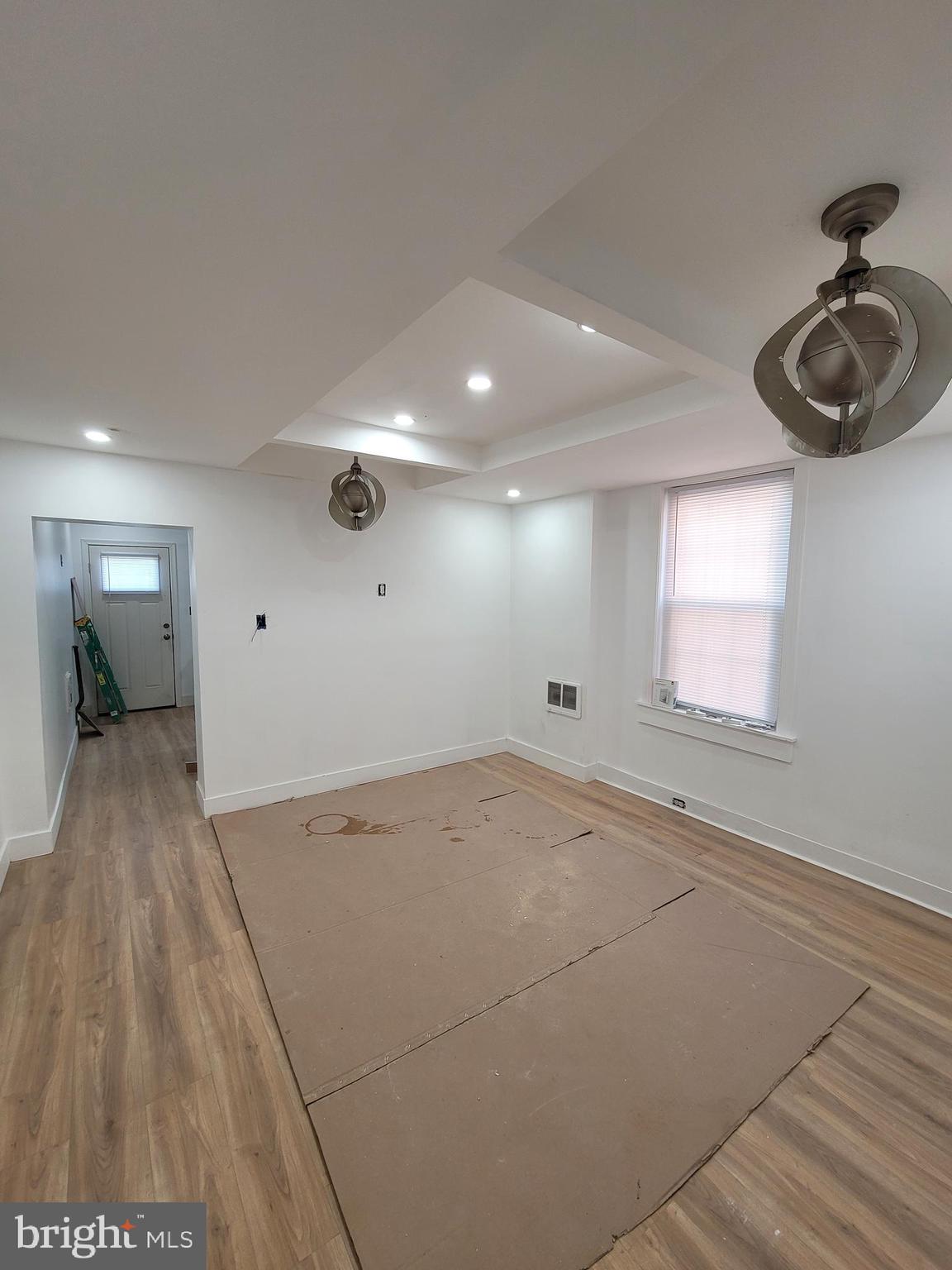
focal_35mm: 13
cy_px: 635
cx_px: 476
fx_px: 477
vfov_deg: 106.2
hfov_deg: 89.9
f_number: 2.2
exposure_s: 1/60
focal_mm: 2.2
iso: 125
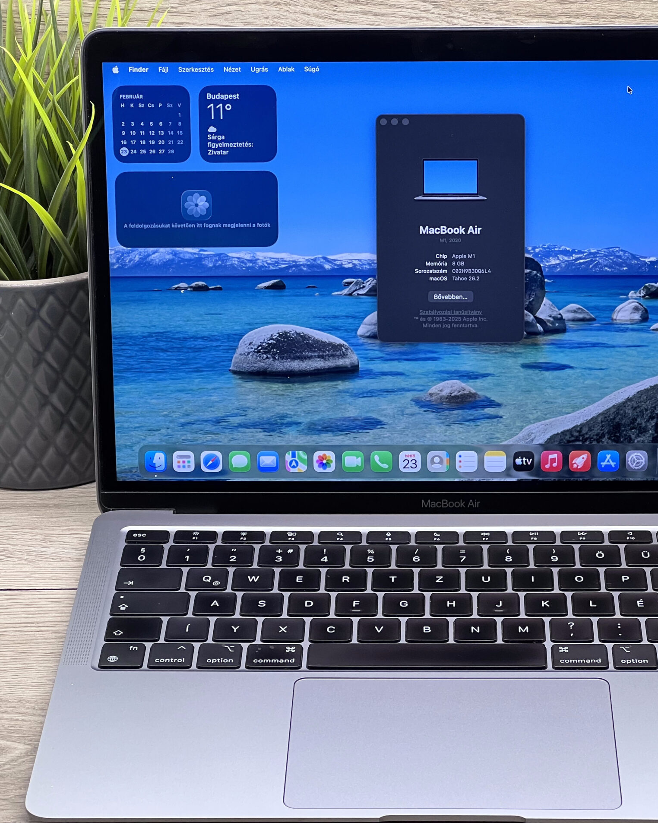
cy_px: 409
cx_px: 393
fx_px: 2459
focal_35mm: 101
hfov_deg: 15.2
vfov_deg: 19.0
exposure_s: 1/100
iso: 100
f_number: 2.8
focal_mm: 9
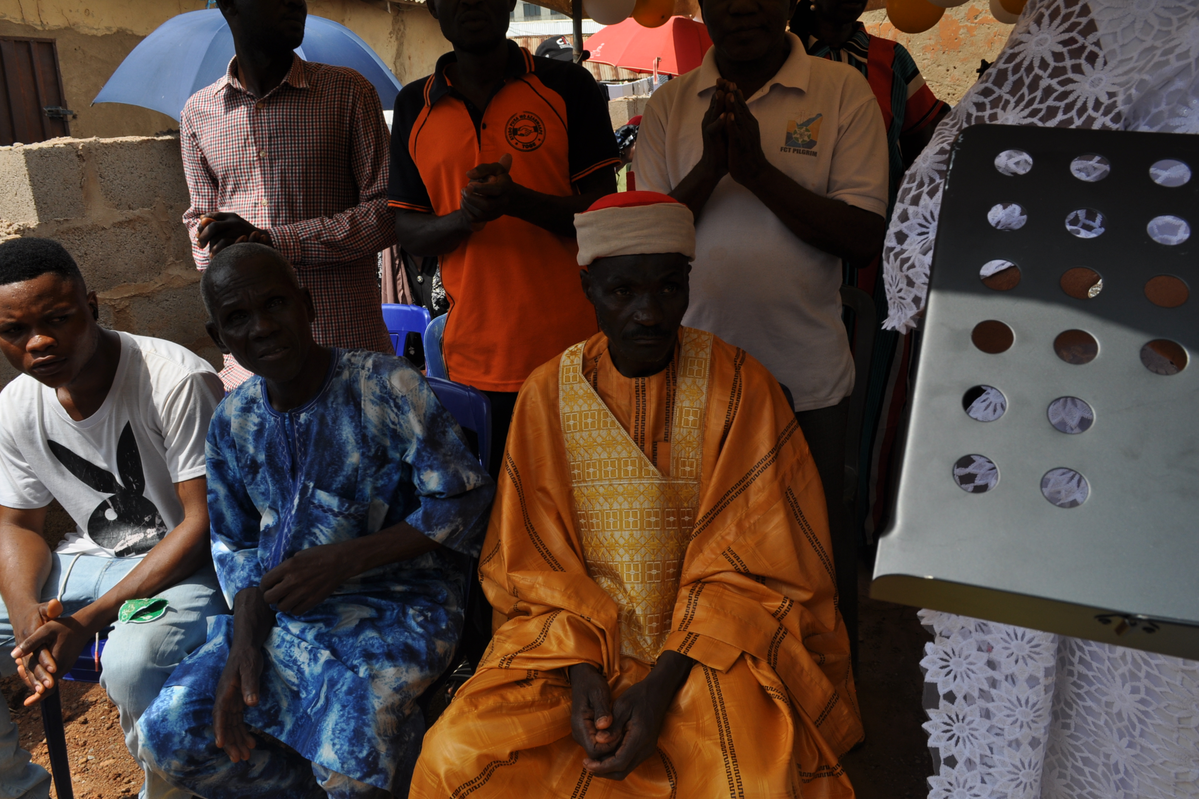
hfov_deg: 65.5
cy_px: 410
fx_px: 932
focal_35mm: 28
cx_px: 578
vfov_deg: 46.4
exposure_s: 1/250
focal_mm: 18
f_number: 8
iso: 200
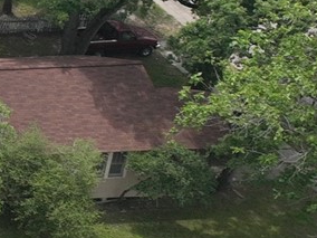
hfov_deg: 8.4
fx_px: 1584
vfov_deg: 8.4
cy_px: -106
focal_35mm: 173
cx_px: -793
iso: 110
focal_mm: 12.29
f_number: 2.8
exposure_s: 1/1600
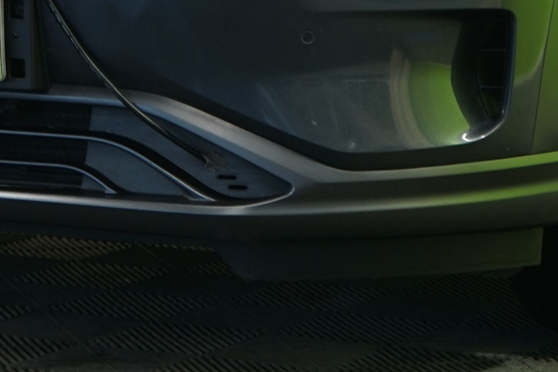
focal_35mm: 229
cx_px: 368
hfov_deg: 9.0
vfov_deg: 5.9
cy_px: -180
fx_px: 3549
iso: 320
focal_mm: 53
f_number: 5
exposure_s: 1/13
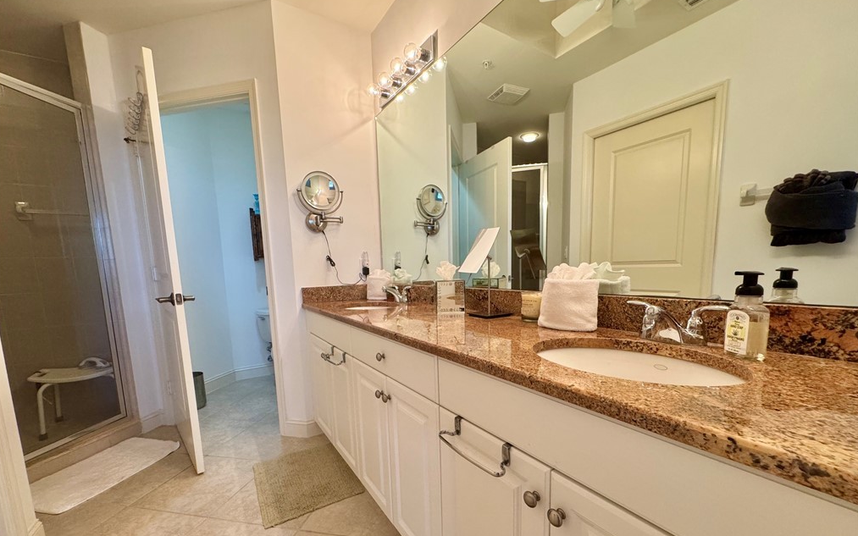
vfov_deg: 74.2
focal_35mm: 15
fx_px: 351
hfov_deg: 101.5
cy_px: 313
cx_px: 428
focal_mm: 2.22
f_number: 2.2
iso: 250
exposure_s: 1/120
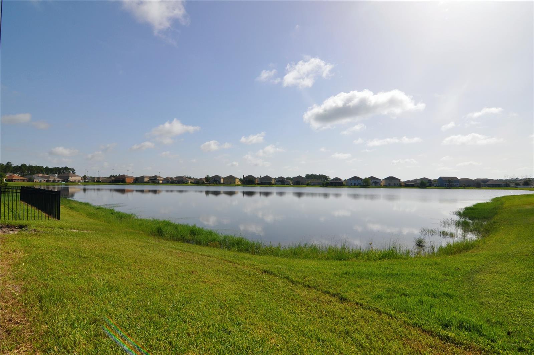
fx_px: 244
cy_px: 178
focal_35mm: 16
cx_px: 267
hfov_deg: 95.1
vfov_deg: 71.9
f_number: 10
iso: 200
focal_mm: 11
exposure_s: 1/400
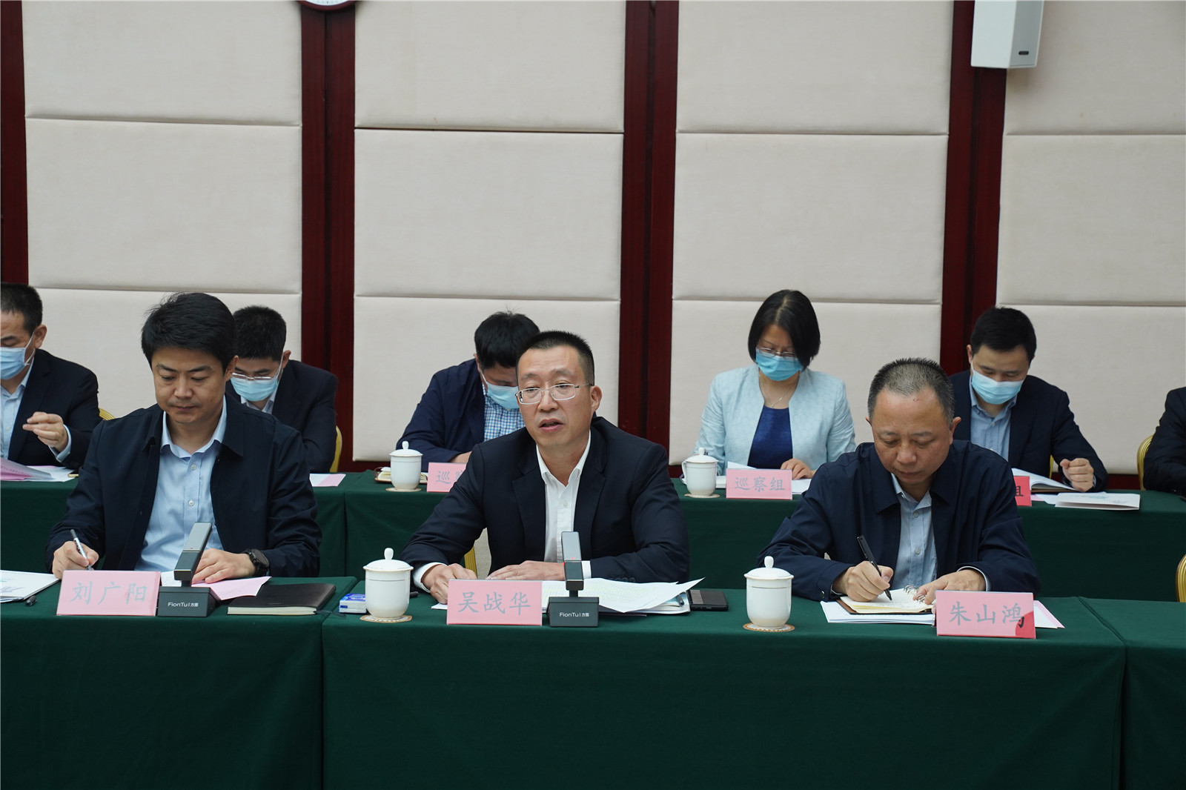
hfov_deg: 28.8
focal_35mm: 70
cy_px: 395
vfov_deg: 19.4
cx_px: 593
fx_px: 2305
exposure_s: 1/160
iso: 1250
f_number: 5.6
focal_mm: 70
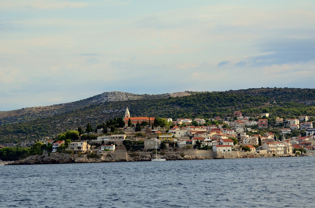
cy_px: 104
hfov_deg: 15.2
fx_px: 1178
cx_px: 158
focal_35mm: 135
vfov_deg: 10.1
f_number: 4.5
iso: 640
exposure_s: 1/4000
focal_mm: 90
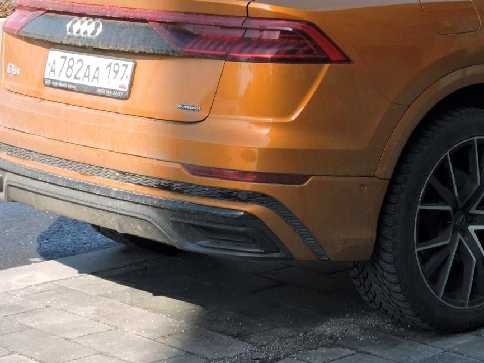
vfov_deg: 13.9
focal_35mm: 104
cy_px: -32
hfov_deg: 18.6
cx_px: 439
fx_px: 1454
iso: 100
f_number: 4
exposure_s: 1/250
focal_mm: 8.1
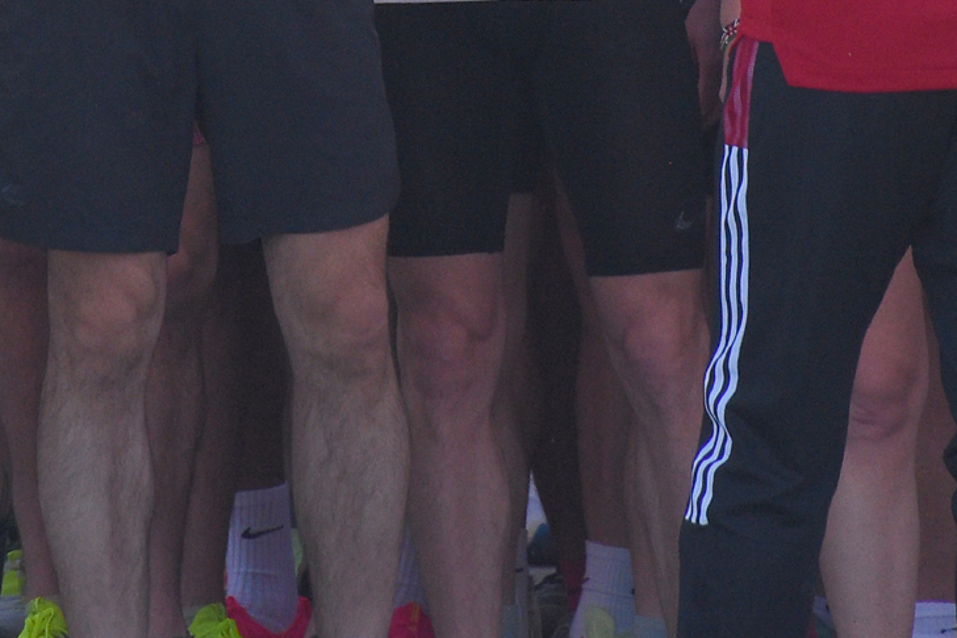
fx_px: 21739
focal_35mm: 818
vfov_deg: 1.7
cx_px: 285
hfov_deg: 2.5
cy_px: -489
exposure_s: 1/1250
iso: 800
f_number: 5.6
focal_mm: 140
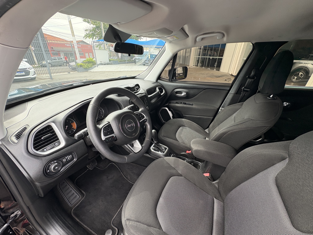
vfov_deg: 85.7
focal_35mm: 14
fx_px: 127
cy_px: 118
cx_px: 156
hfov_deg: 102.1
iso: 125
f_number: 2.2
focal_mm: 2.22
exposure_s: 1/99
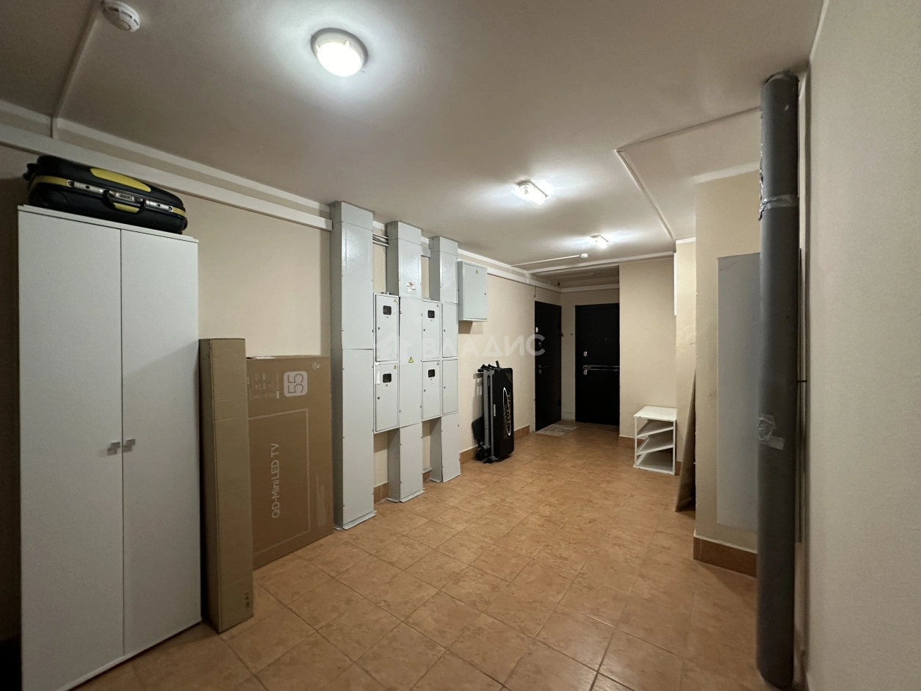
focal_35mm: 14
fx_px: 373
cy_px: 346
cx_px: 460
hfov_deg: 102.1
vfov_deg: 85.7
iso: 640
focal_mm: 2.22
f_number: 2.2
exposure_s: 1/50
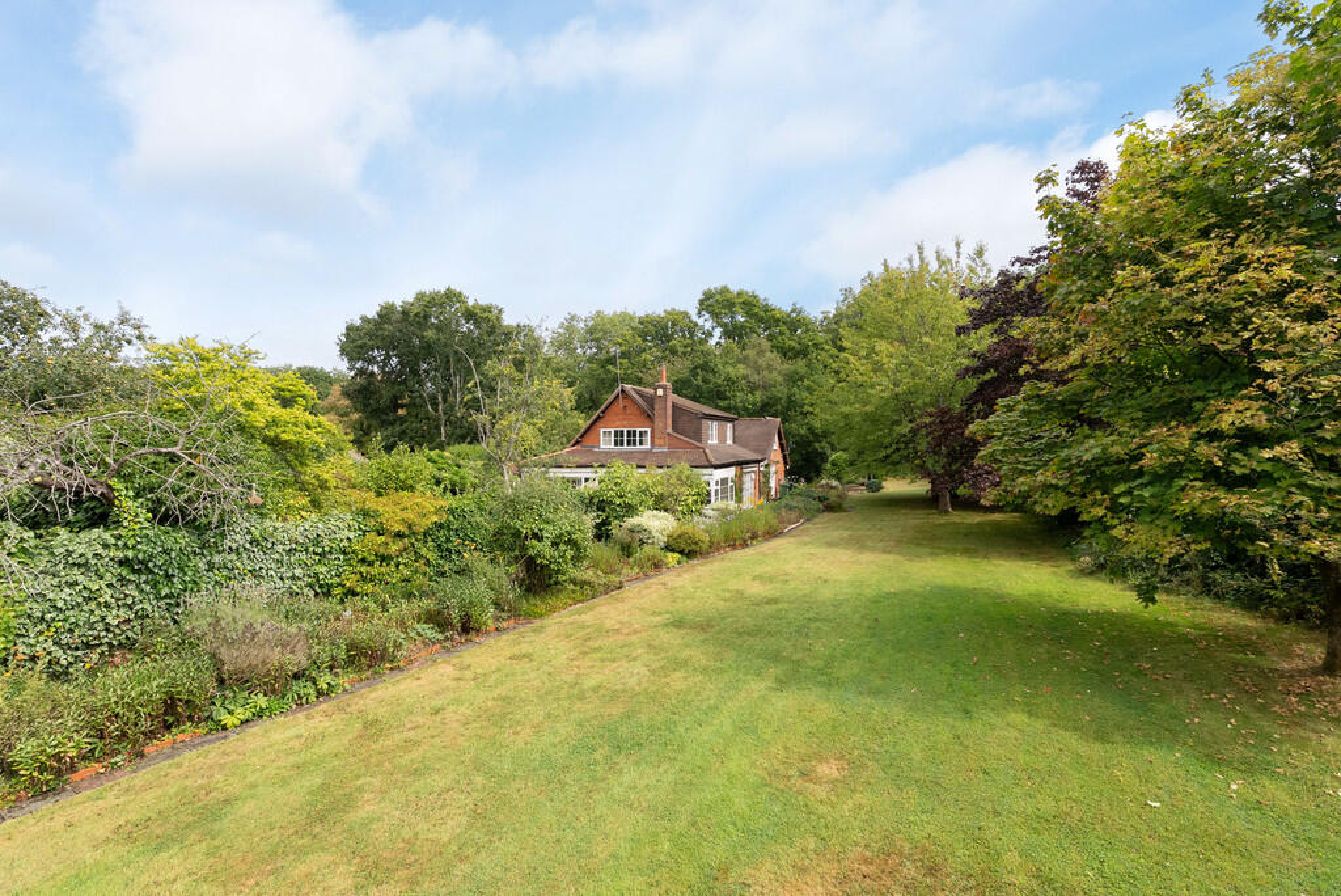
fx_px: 596
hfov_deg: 96.7
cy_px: 448
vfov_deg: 73.8
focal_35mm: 16
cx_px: 670
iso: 1000
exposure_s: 1/1250
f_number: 7.1
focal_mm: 16
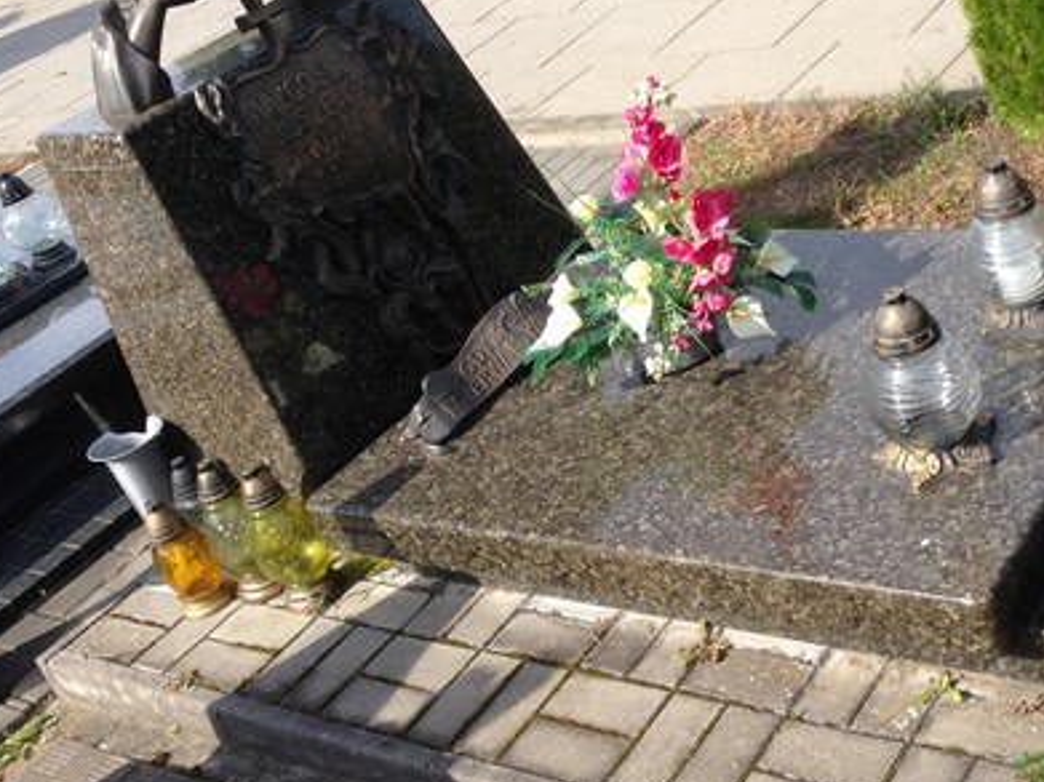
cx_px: 750
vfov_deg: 26.9
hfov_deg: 35.0
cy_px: 286
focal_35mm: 54
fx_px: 1628
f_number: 2.4
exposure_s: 1/678
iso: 50
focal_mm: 4.12
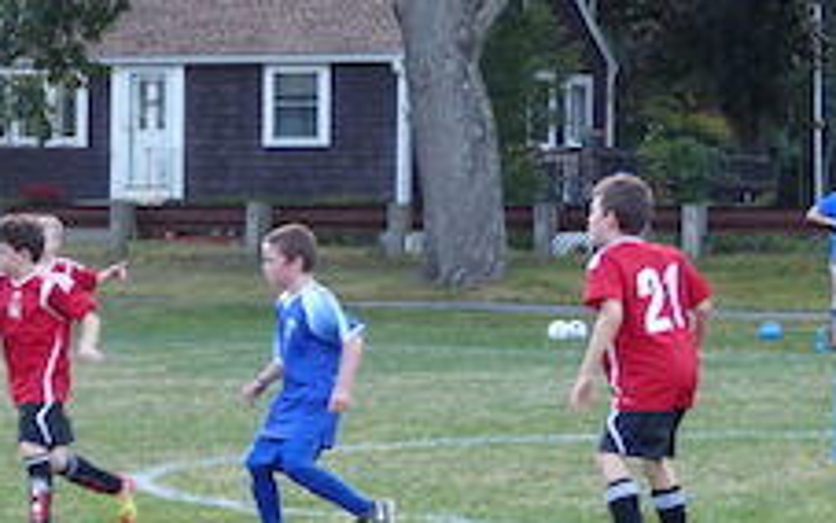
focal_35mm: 222
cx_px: -120
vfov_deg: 5.9
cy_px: 324
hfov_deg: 9.3
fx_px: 5059
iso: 250
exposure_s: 1/125
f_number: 2.8
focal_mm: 16
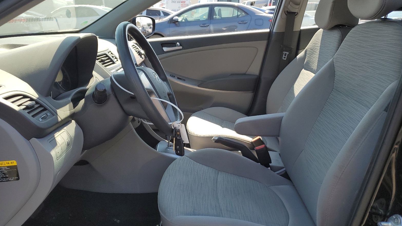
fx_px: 309
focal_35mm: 29
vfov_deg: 40.1
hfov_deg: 66.1
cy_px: 127
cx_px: 197
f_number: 1.5
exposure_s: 1/769
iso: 50
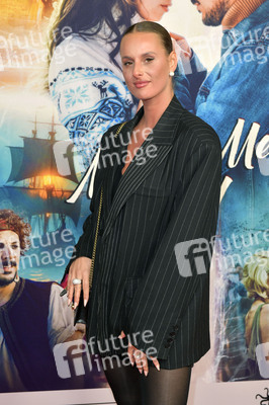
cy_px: 202
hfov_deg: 21.9
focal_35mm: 62
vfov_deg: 32.4
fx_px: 696
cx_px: 134
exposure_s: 1/250
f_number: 8
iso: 1600
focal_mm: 62
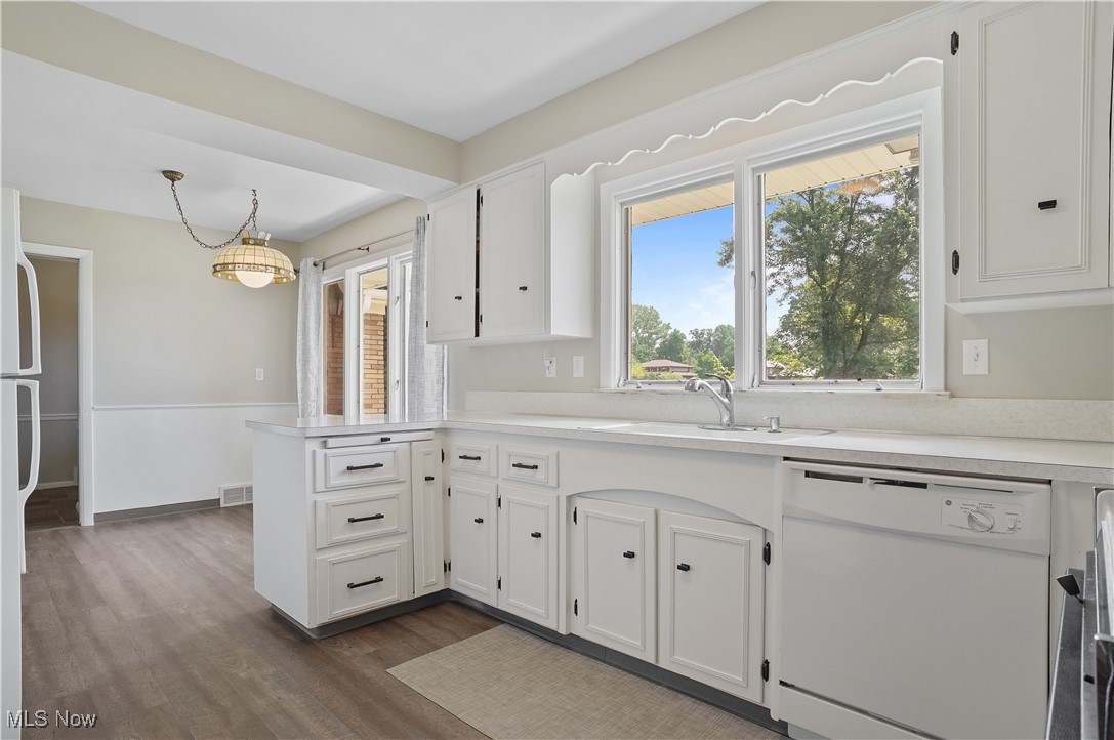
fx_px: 556
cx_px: 557
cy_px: 370
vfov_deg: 67.2
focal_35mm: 18
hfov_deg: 90.1
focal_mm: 18
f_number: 8
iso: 2500
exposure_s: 1/50
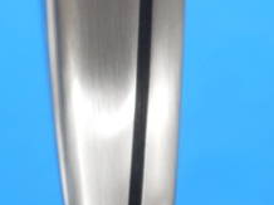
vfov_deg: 6.0
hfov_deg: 8.0
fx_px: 1953
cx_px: 98
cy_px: 58
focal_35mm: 247
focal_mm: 42
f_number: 5.6
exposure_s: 1/80
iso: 640
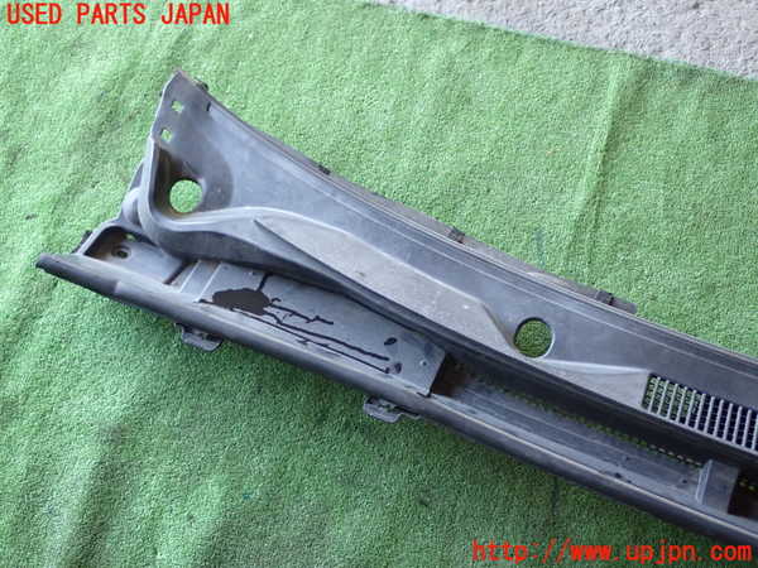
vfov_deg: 29.1
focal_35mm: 50
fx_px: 1095
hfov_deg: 38.2
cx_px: 379
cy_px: 284
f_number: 3.2
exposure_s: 1/50
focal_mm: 9.01
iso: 500
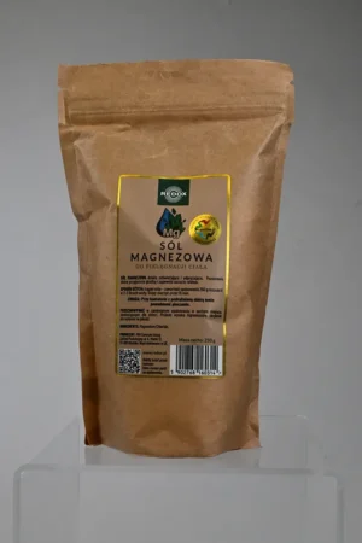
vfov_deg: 41.7
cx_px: 181
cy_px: 272
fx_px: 713
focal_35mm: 47
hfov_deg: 28.5
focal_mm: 31.5
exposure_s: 1/125
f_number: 11
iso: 400
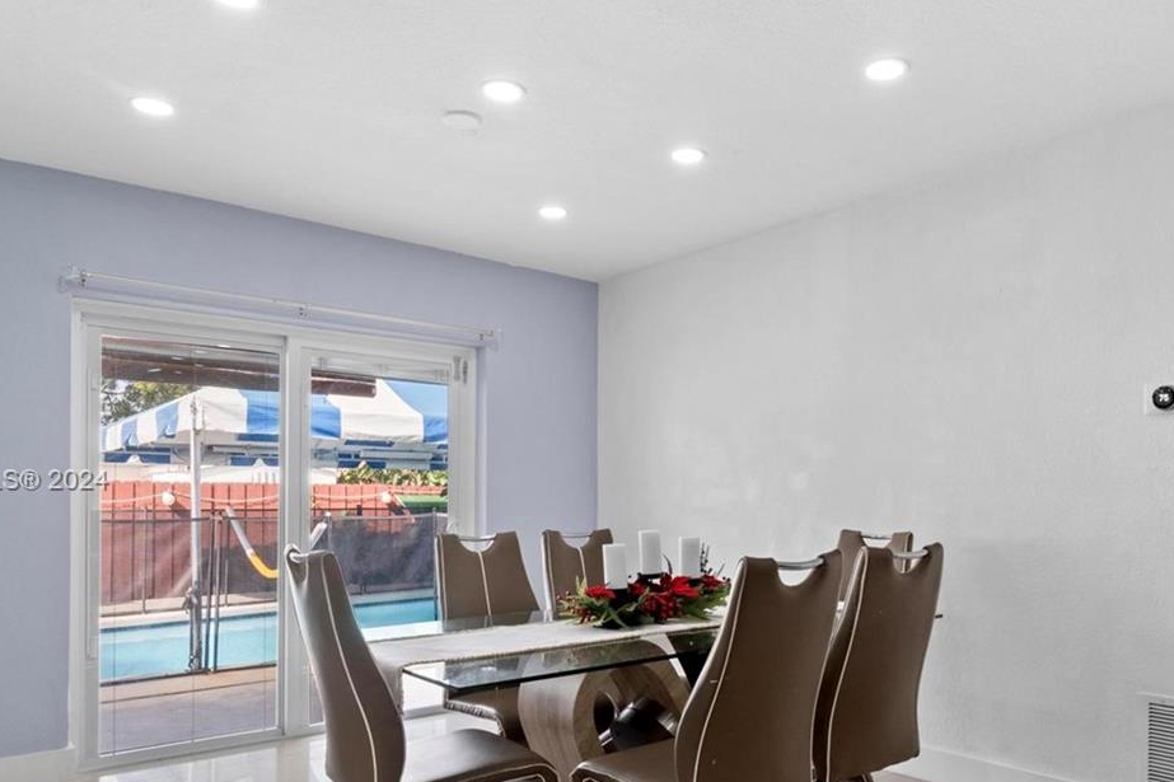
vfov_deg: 49.1
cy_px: 482
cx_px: 719
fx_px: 848
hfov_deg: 68.5
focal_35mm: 26
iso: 250
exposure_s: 1/2
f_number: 8
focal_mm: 10
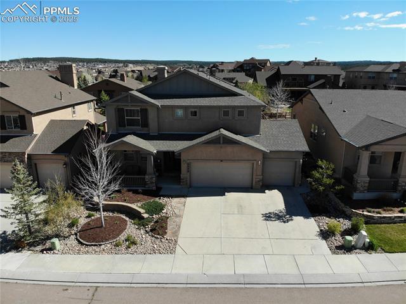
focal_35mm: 24
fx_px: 281
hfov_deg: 71.6
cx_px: 203
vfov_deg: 56.8
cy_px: 152
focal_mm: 4.5
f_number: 2.8
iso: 102
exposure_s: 1/1093
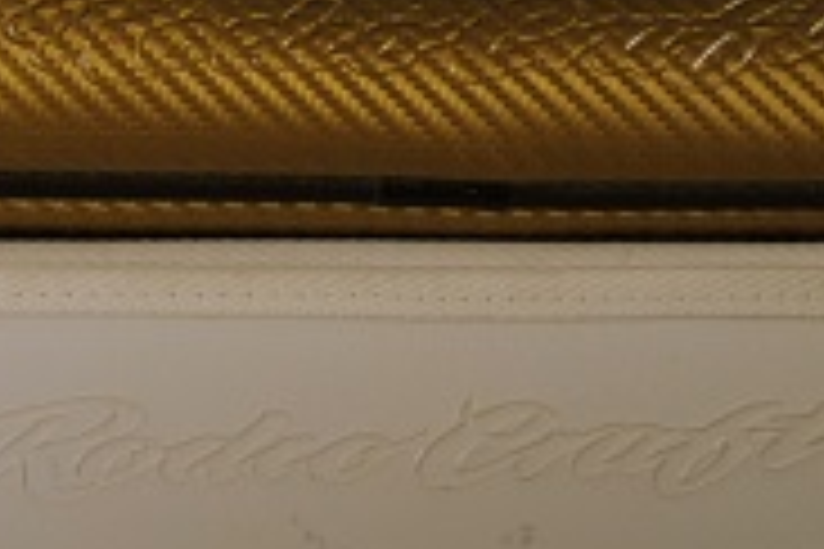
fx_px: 3937
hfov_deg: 11.8
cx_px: 43
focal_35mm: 172
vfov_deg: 7.8
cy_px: -252
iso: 400
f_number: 4.5
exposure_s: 1/60
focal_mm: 28
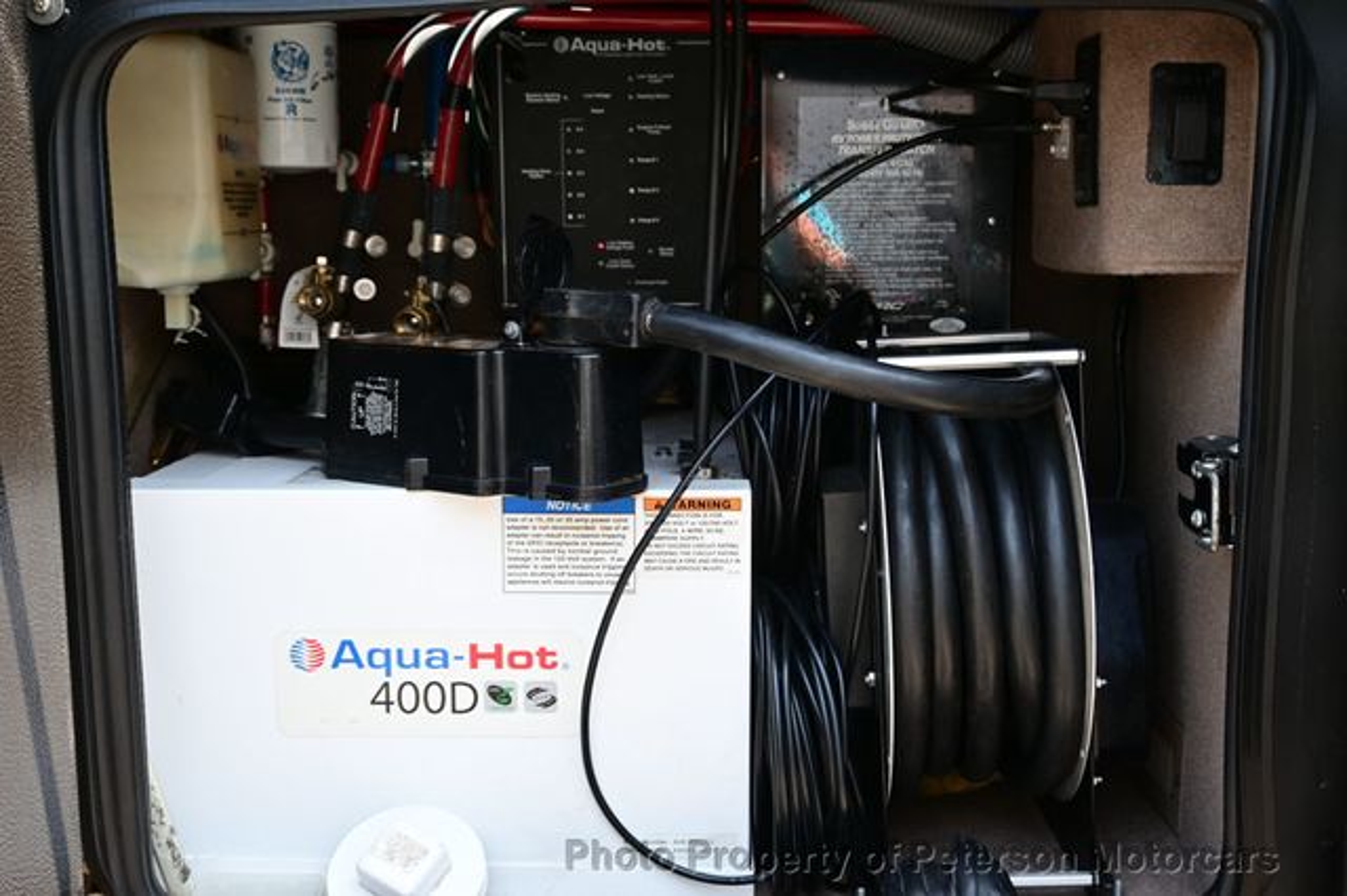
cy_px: 448
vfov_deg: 31.9
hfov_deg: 46.4
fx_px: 1571
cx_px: 674
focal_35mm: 42
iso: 100
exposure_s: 1/50
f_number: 4.5
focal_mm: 28
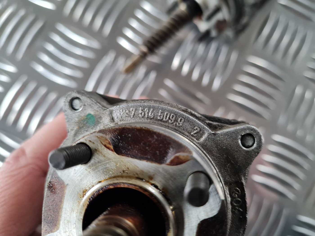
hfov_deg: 67.3
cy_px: 118
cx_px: 158
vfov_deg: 53.1
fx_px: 237
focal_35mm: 26
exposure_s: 1/40
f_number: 1.8
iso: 500
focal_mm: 5.4
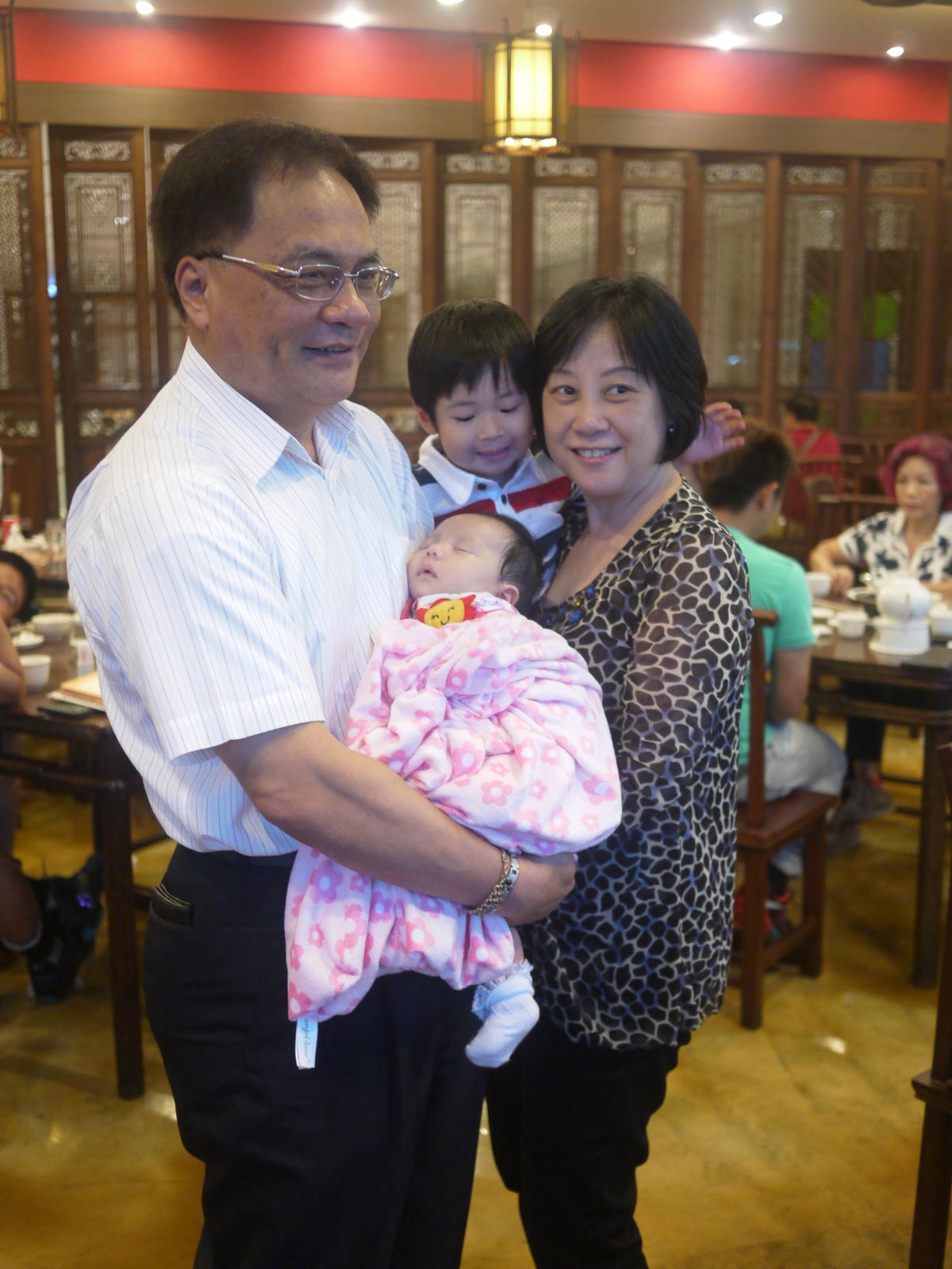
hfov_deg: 36.0
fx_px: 1467
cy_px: 634
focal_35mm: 40
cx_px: 476
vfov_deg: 46.8
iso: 500
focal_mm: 20
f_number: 1.7
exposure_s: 1/60
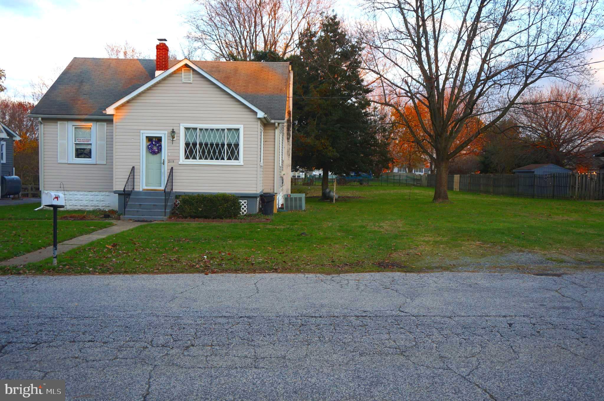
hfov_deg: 59.6
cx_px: 302
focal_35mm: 32
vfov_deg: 41.6
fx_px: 528
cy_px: 200
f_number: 4
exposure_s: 1/160
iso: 200
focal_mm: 21
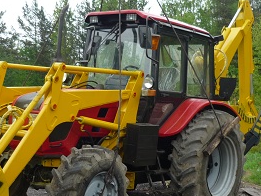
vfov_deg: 23.7
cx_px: 113
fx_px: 468
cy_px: 100
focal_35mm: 62
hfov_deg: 31.1
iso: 100
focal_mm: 5.5
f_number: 2.8
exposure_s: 1/125
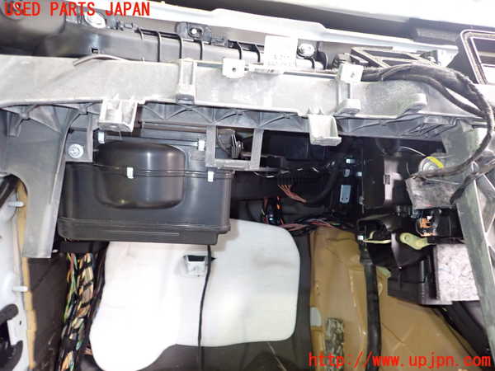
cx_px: 248
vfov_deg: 54.9
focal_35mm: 25
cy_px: 186
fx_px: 357
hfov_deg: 69.4
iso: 640
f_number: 2
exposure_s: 1/30
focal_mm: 4.5
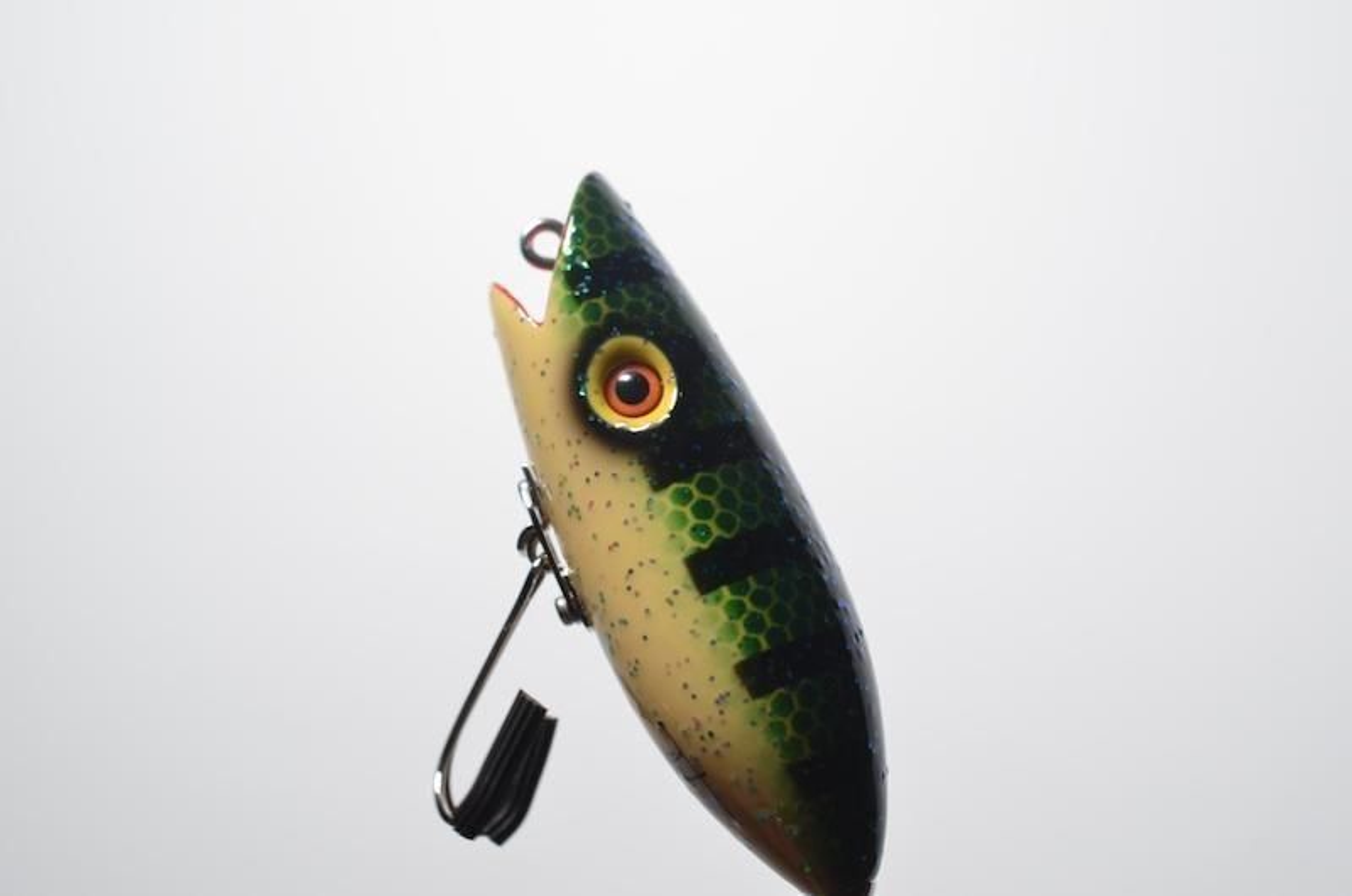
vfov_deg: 22.5
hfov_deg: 33.5
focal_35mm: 60
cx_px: 676
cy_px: 448
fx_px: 2249
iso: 800
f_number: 7.1
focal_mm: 40
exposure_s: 1/200
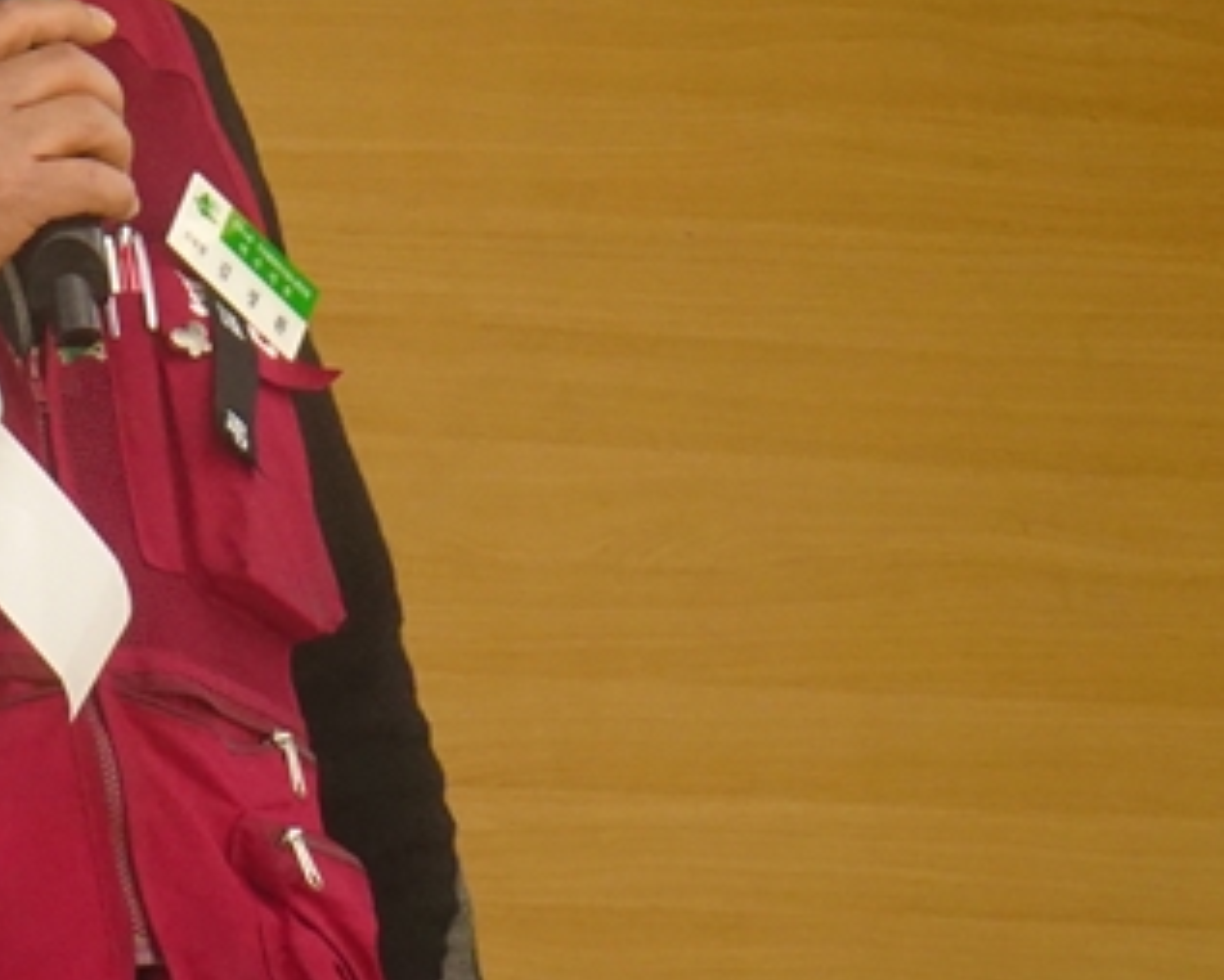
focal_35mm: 548
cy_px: 297
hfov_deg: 3.5
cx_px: -297
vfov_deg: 2.8
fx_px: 19864
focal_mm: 28.55
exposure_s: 1/200
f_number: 5.6
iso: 250
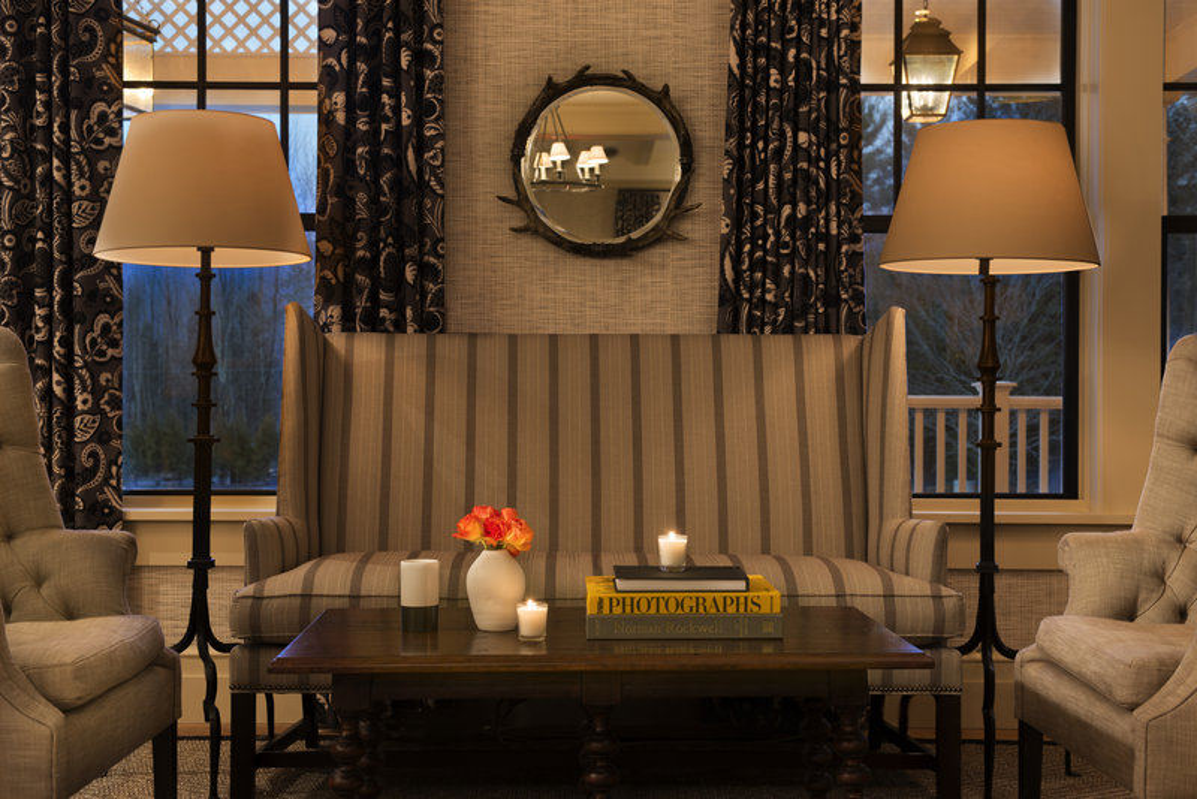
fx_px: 1596
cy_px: 400
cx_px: 598
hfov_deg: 41.1
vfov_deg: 28.1
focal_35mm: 48
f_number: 8
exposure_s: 1.3
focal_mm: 48
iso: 100
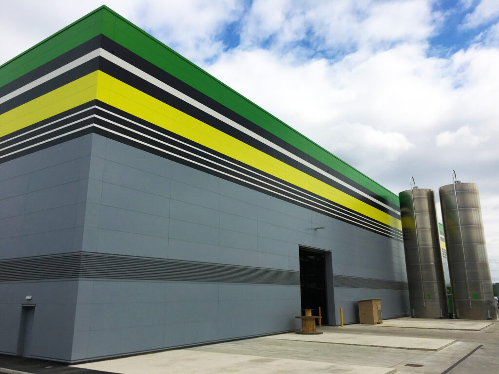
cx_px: 250
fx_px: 418
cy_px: 187
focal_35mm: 29
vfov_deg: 48.2
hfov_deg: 61.7
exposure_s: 1/2564
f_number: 2.2
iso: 25
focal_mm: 4.15
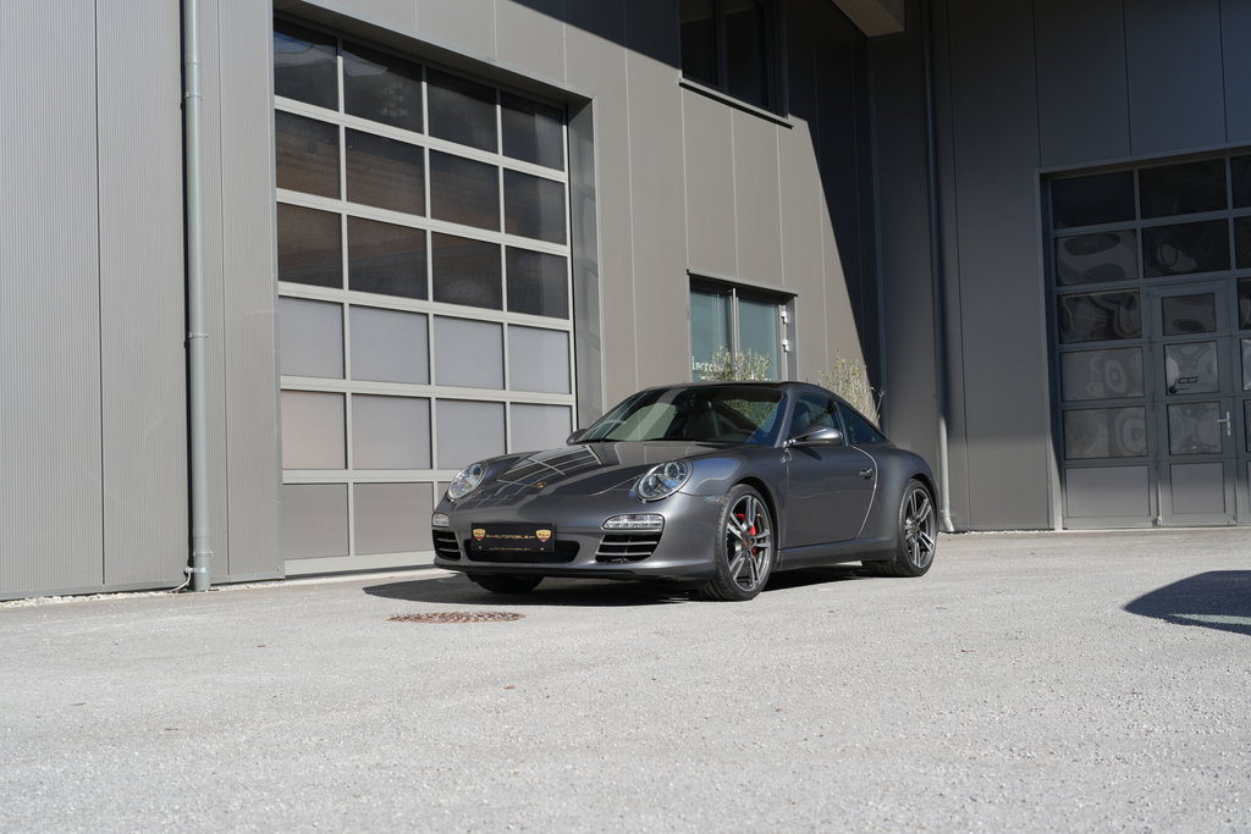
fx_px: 1738
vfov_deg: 27.0
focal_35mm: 50
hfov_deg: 39.6
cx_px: 626
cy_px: 417
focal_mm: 50
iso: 100
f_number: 5
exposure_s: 1/250
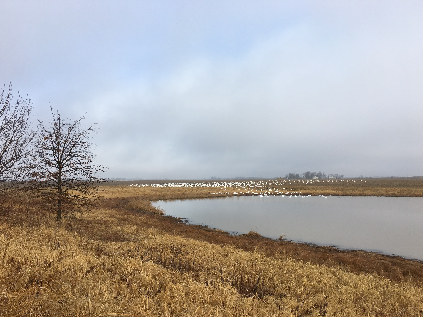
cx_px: 212
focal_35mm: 30
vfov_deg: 46.8
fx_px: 367
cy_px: 161
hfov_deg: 60.0
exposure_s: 1/1083
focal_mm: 4.15
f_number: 2.2
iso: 25
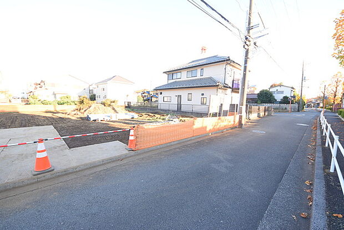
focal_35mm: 14
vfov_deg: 80.3
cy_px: 115
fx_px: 136
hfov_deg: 103.2
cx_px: 172
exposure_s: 1/160
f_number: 6.3
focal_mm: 9.5
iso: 400
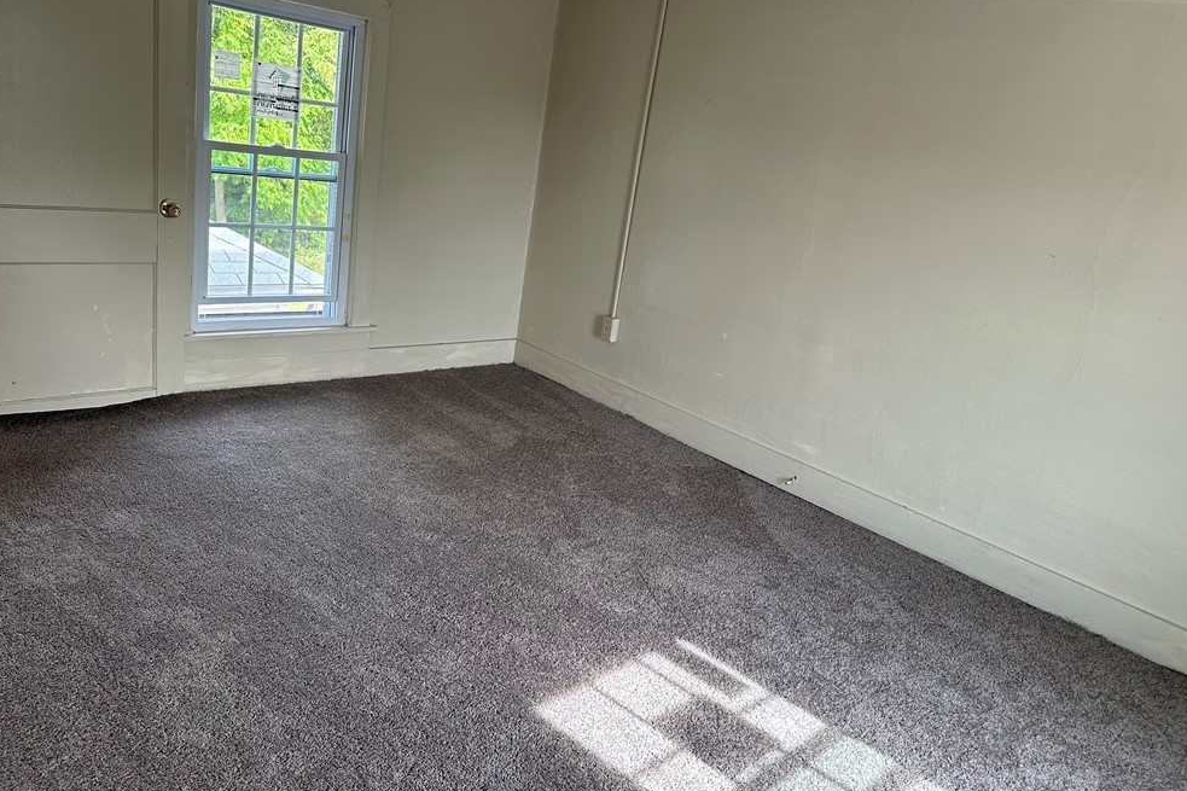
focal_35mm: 26
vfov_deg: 49.5
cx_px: 601
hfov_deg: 69.4
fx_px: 857
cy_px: 401
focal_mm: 6.86
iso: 100
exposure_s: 1/132
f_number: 1.78
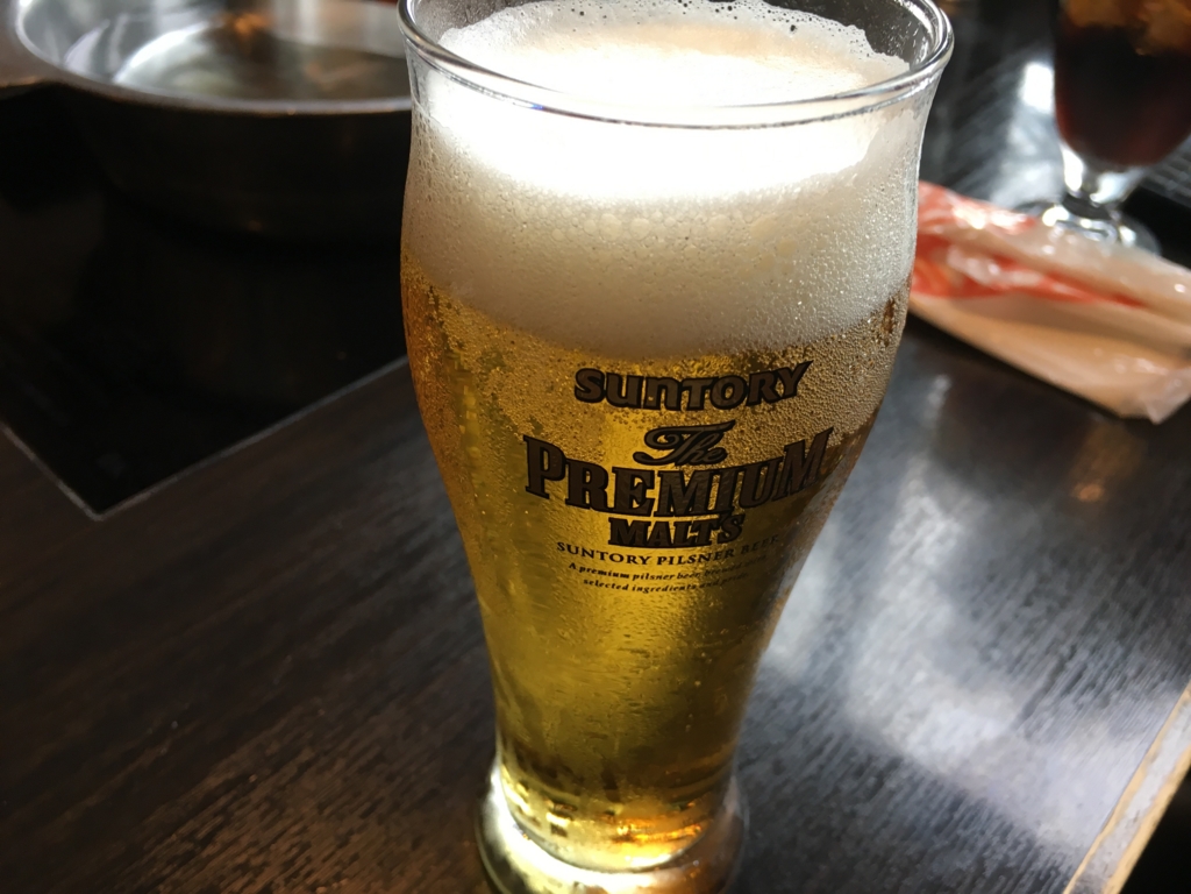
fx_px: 998
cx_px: 596
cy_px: 447
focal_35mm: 29
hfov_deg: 61.7
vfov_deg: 48.2
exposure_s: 1/33
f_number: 2.2
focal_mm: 4.15
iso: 64
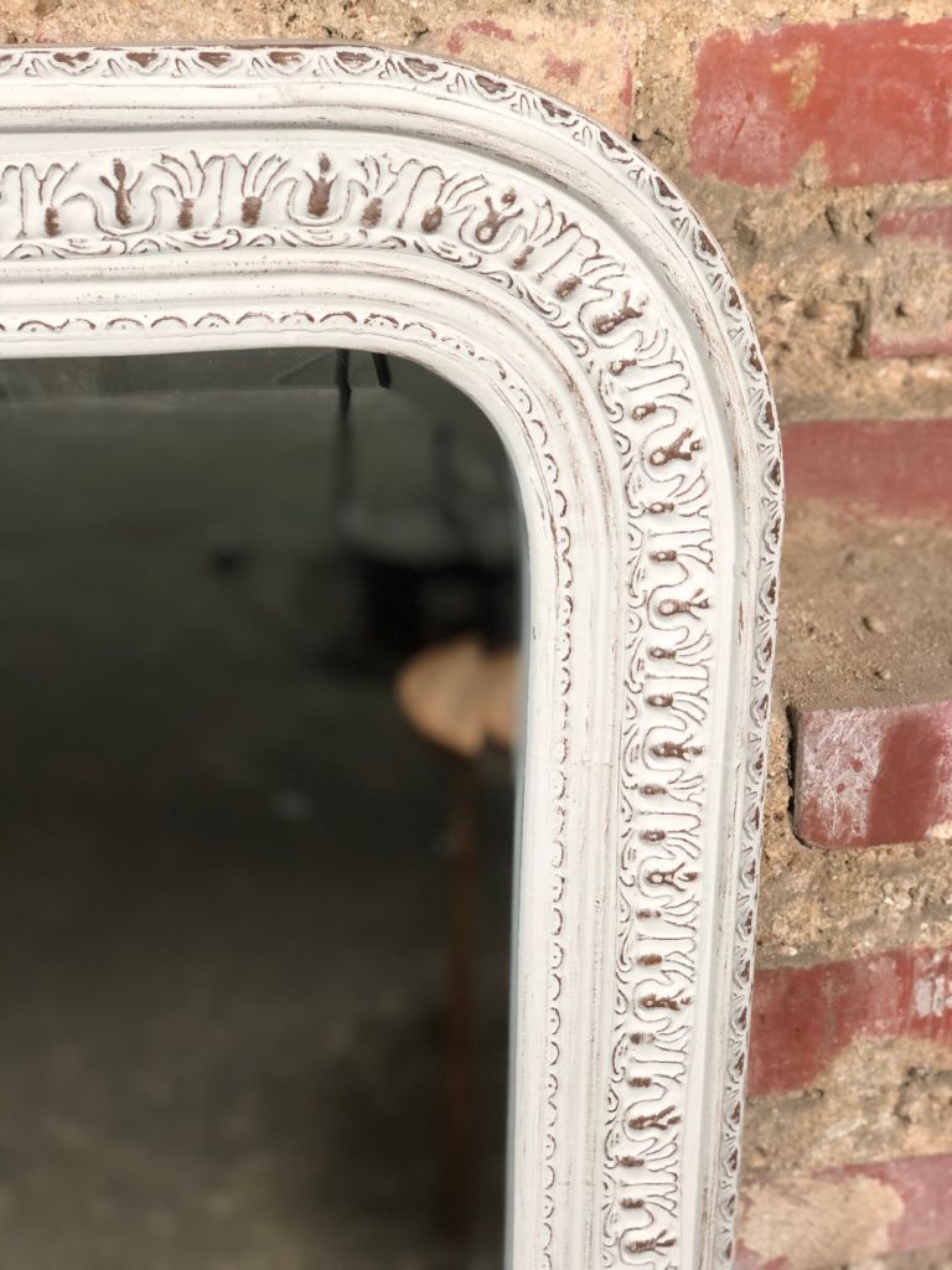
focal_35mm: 52
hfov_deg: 28.0
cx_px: 476
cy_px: 635
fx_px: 1907
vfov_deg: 36.8
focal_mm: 6
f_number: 2.4
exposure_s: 1/33
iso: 80
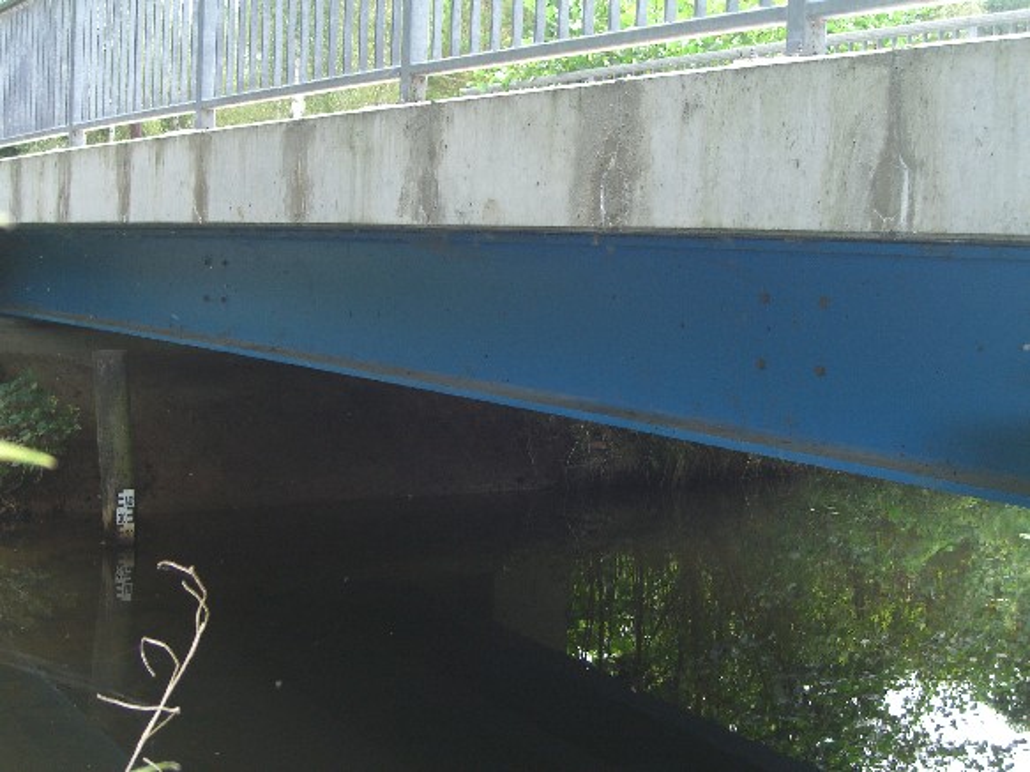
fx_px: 1696
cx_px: 515
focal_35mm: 57
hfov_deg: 33.8
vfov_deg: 25.7
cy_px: 386
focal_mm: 11.8
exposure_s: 1/60
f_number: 3.6
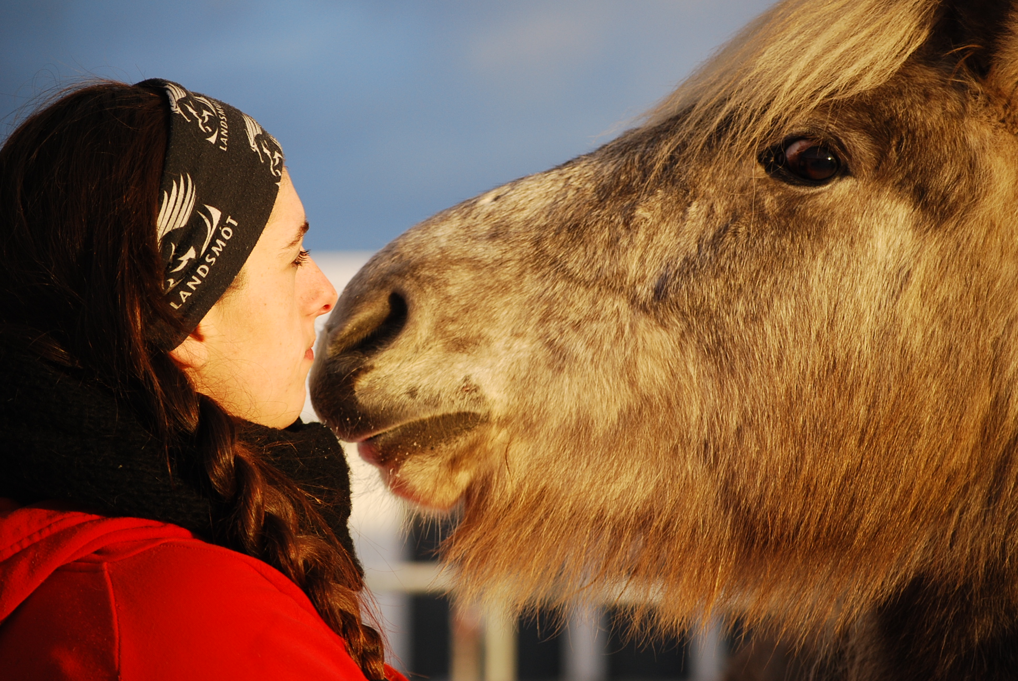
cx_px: 509
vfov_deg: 9.4
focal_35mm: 147
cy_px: 340
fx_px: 4162
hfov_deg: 13.9
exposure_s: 1/500
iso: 250
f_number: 4.5
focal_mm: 98
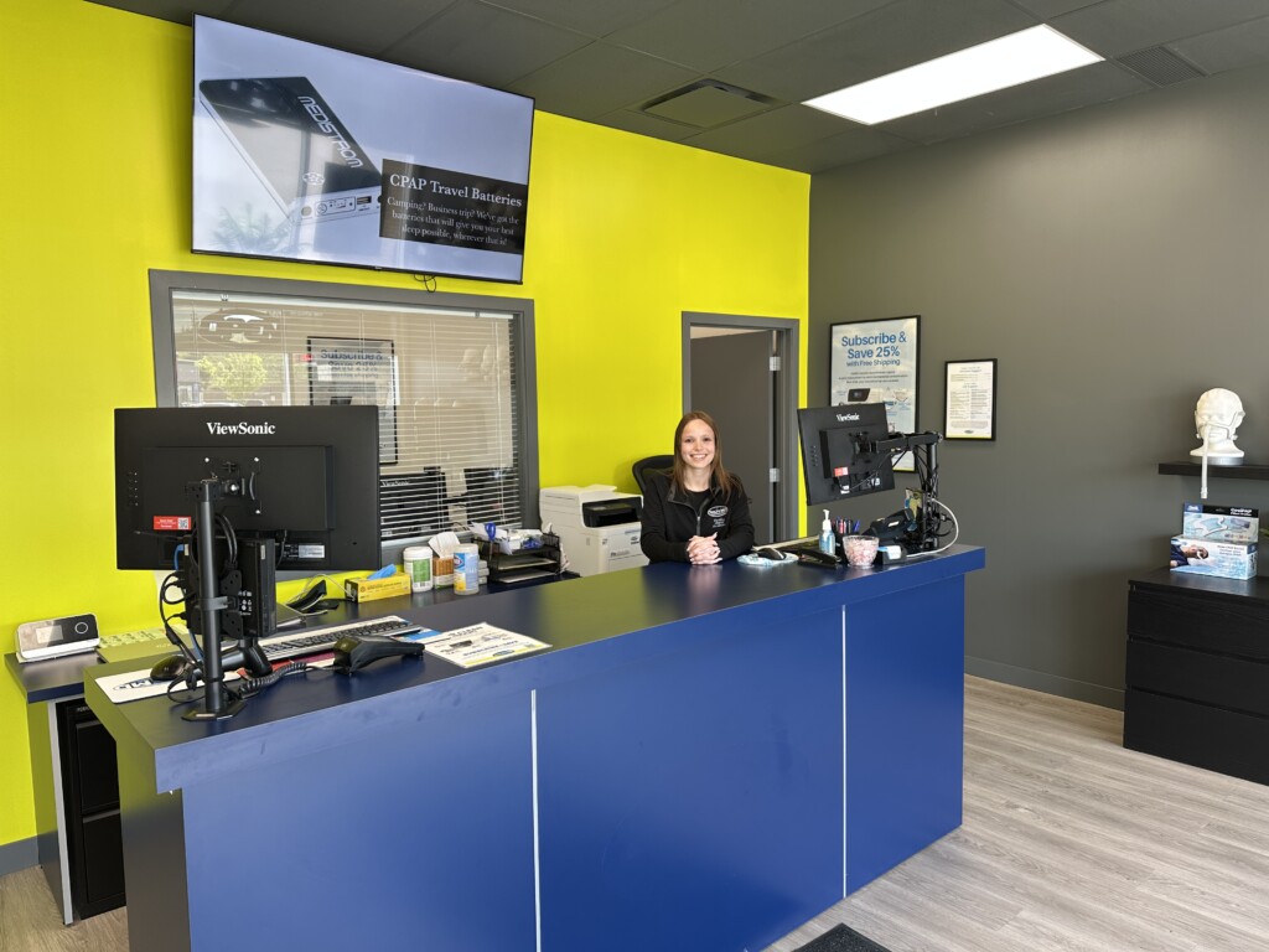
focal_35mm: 24
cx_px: 634
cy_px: 476
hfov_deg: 71.6
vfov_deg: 56.8
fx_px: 880
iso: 64
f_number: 1.78
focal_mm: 6.86
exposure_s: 1/90
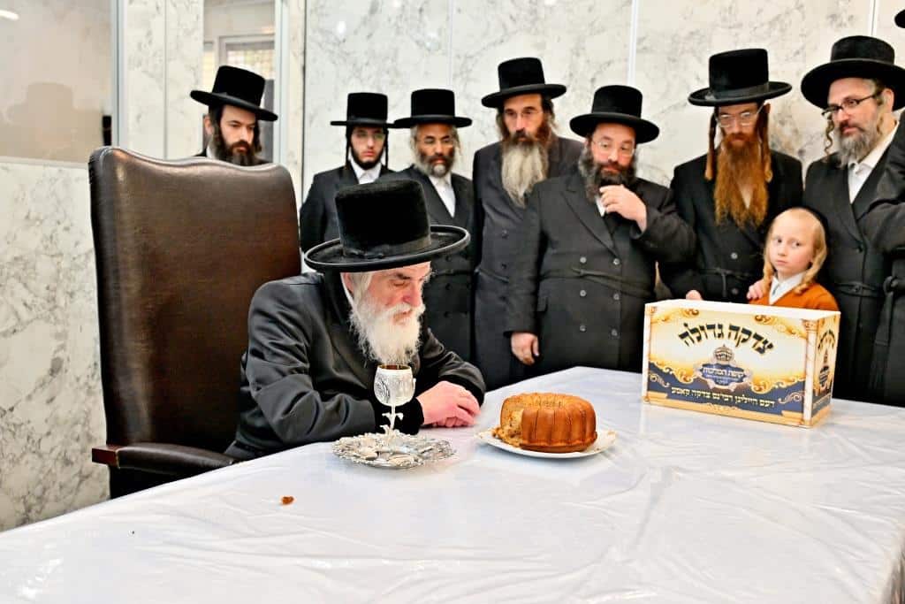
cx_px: 452
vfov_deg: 39.4
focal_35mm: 34
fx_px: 842
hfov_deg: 56.5
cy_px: 302
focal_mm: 33.5
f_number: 4
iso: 1000
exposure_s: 1/125
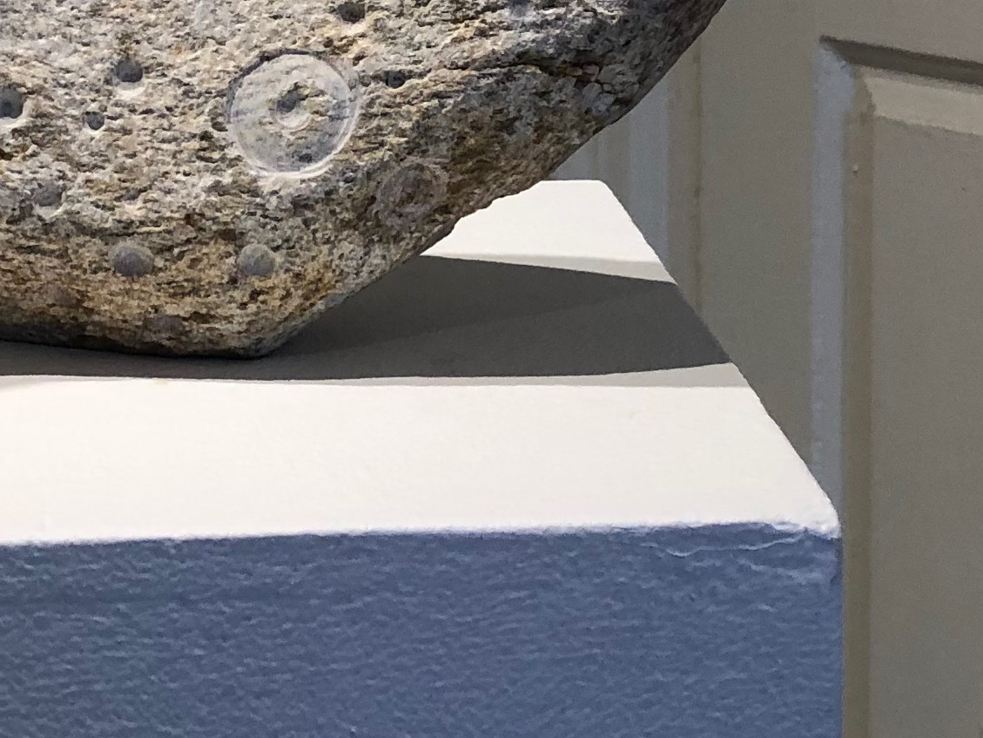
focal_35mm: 100
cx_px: 169
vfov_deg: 14.7
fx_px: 2840
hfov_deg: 19.4
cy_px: 91
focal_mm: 3.99
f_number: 1.8
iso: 20
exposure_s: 1/30
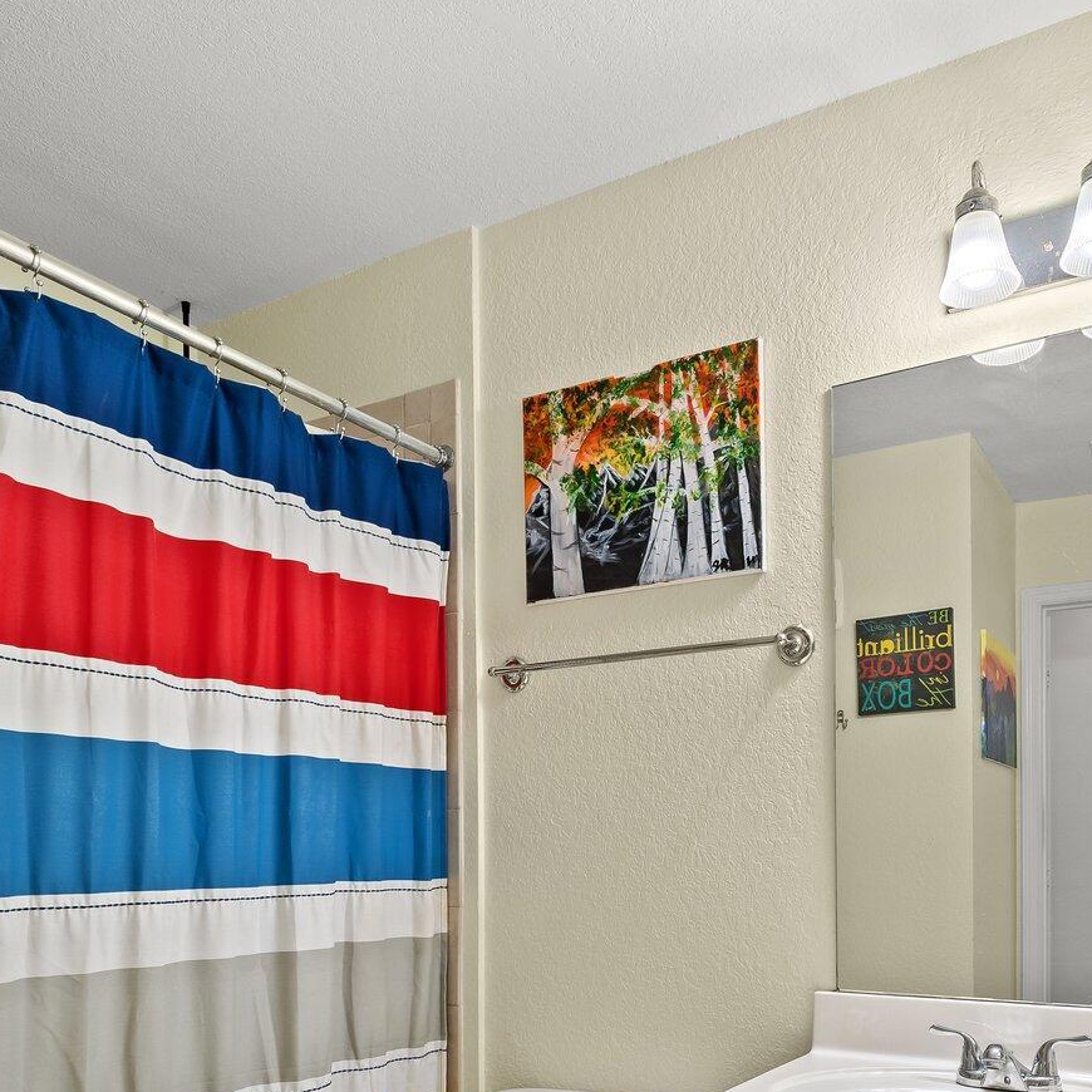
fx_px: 999
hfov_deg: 56.5
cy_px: 822
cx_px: 694
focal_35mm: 28
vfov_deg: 54.6
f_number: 8
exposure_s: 1/2
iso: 400
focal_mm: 14
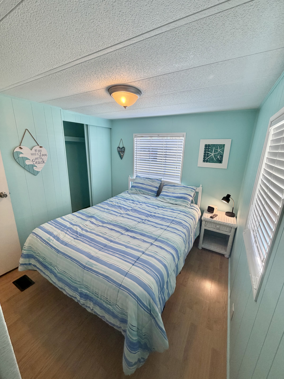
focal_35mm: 14
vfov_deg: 102.1
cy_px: 190
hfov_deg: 85.7
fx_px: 153
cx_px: 142
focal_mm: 2.22
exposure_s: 1/120
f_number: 2.2
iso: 200
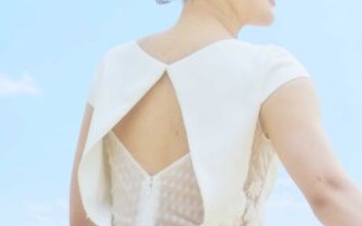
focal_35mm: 229
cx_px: 466
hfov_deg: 9.0
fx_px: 2257
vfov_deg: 5.7
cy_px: 100
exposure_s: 1/400
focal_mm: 73
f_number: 4
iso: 640
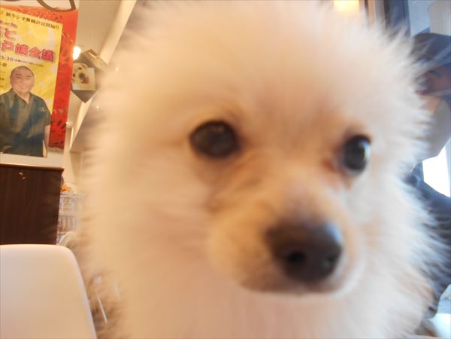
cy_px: 170
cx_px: 226
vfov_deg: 53.1
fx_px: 339
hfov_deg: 67.3
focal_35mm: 26
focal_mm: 4.6
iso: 100
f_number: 3.2
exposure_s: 1/30
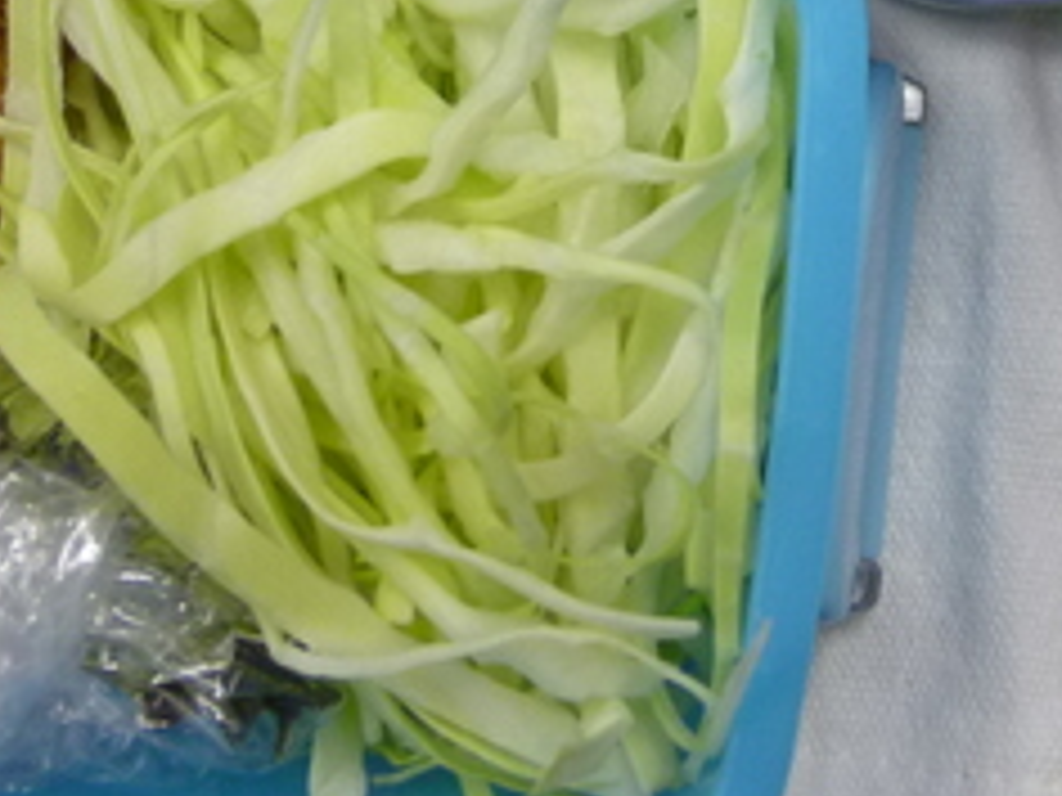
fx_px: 1994
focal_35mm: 65
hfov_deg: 29.5
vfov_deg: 21.1
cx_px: 760
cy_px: -148
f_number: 2.2
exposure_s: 1/60
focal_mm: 4.3
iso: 200
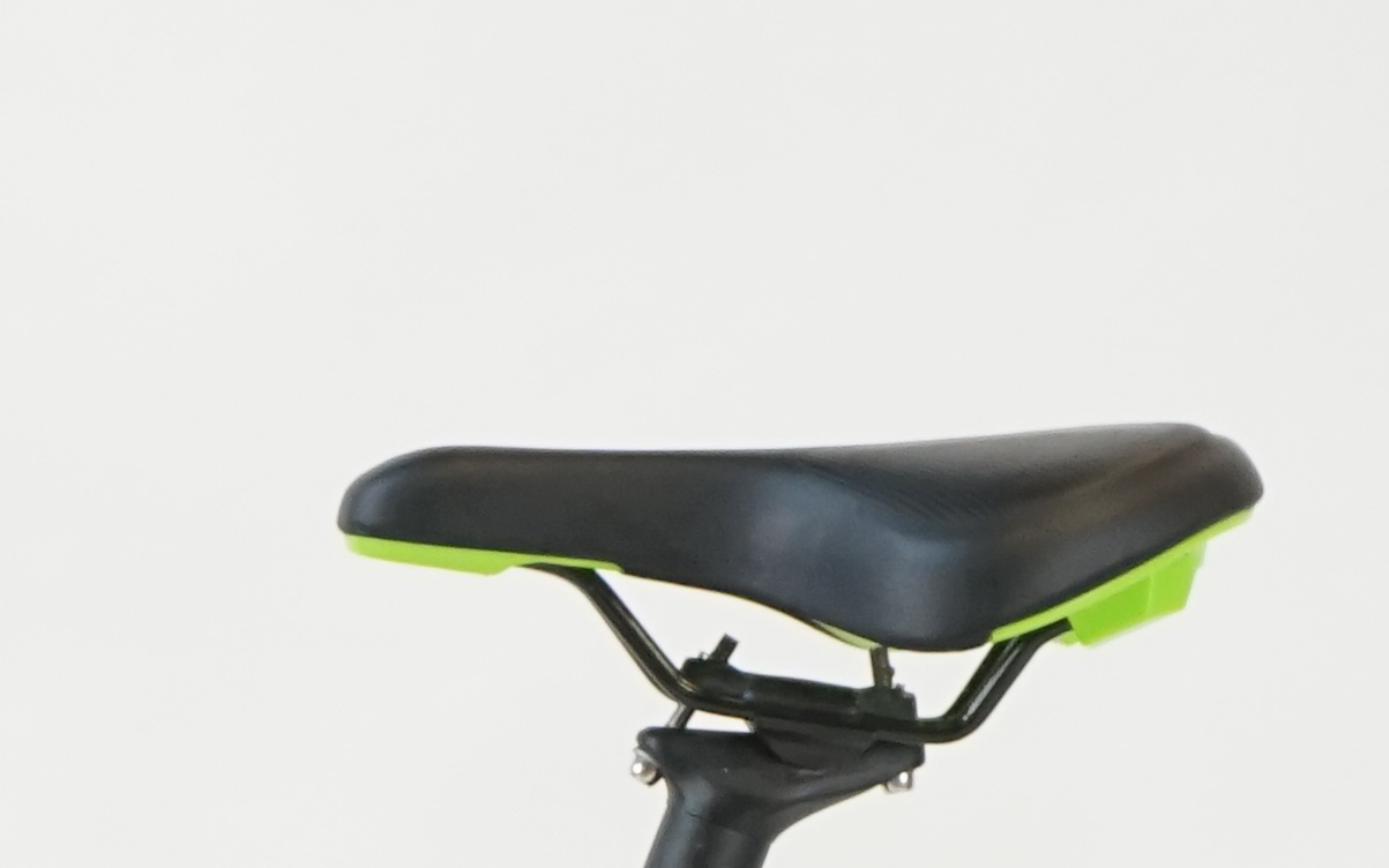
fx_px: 11546
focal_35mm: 305
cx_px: -350
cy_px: 1886
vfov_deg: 4.2
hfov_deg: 6.8
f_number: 5.6
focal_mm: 60
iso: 1600
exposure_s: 1/200
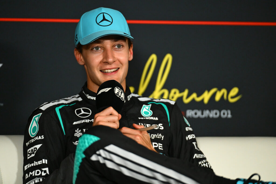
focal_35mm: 300
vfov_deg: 4.6
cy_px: 92
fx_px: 2300
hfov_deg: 6.9
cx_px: 138
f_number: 2.8
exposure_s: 1/500
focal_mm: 300
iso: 3200
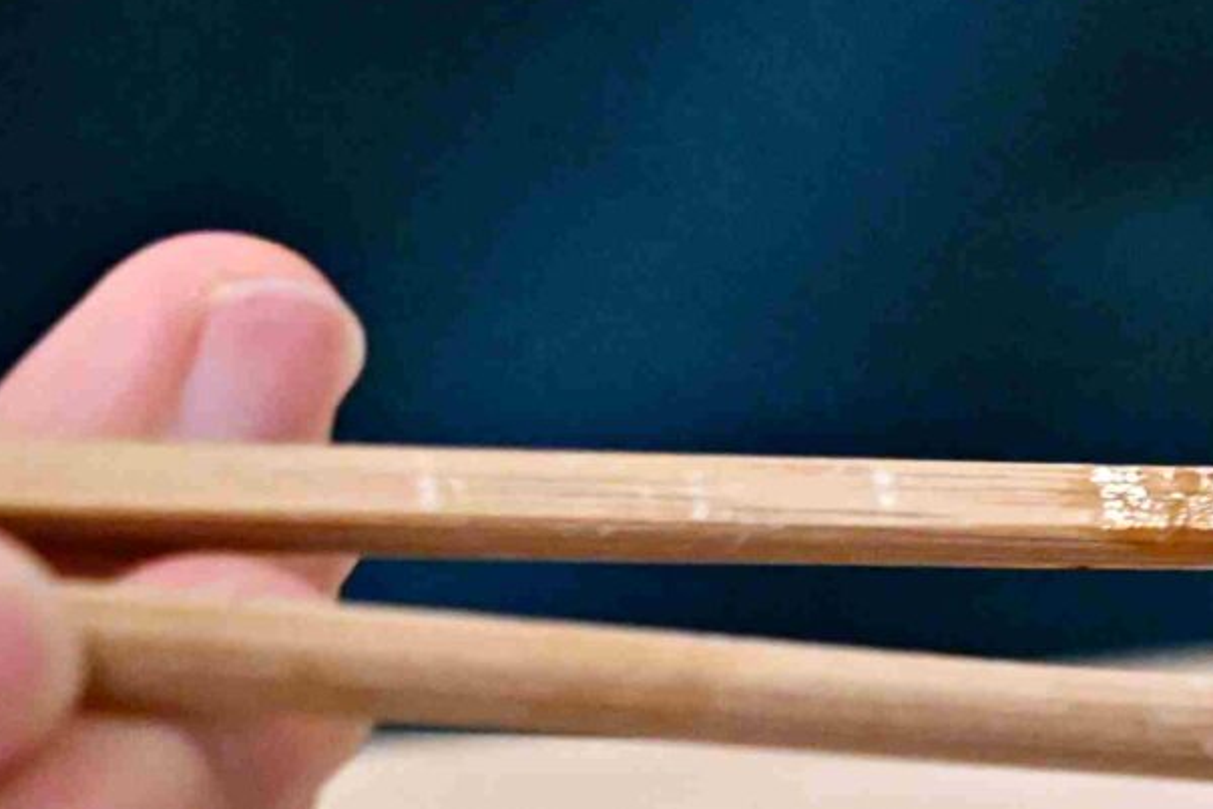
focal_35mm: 318
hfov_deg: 6.4
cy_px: 1364
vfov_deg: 4.3
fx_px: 10717
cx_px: 1785
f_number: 3.2
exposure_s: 1/200
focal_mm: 50
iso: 5000
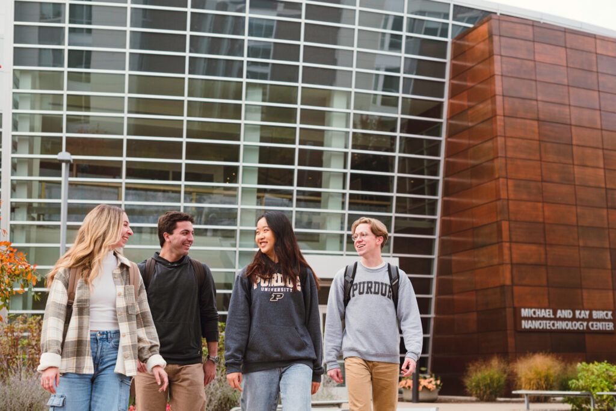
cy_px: 206
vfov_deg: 27.0
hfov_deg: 39.6
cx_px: 308
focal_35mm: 50
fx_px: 856
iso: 500
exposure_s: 1/1000
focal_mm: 50
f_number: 4.5
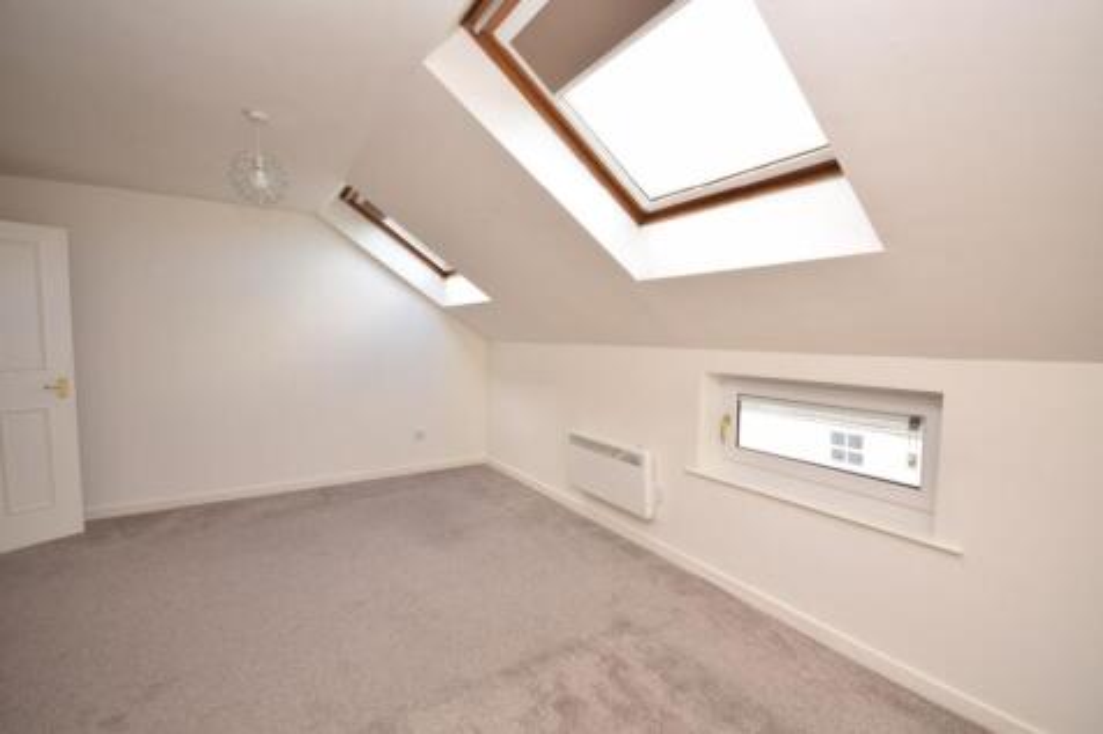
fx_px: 459
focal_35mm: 15
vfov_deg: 77.3
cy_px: 367
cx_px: 552
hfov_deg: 100.4
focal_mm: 10
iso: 100
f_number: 4
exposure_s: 1/60
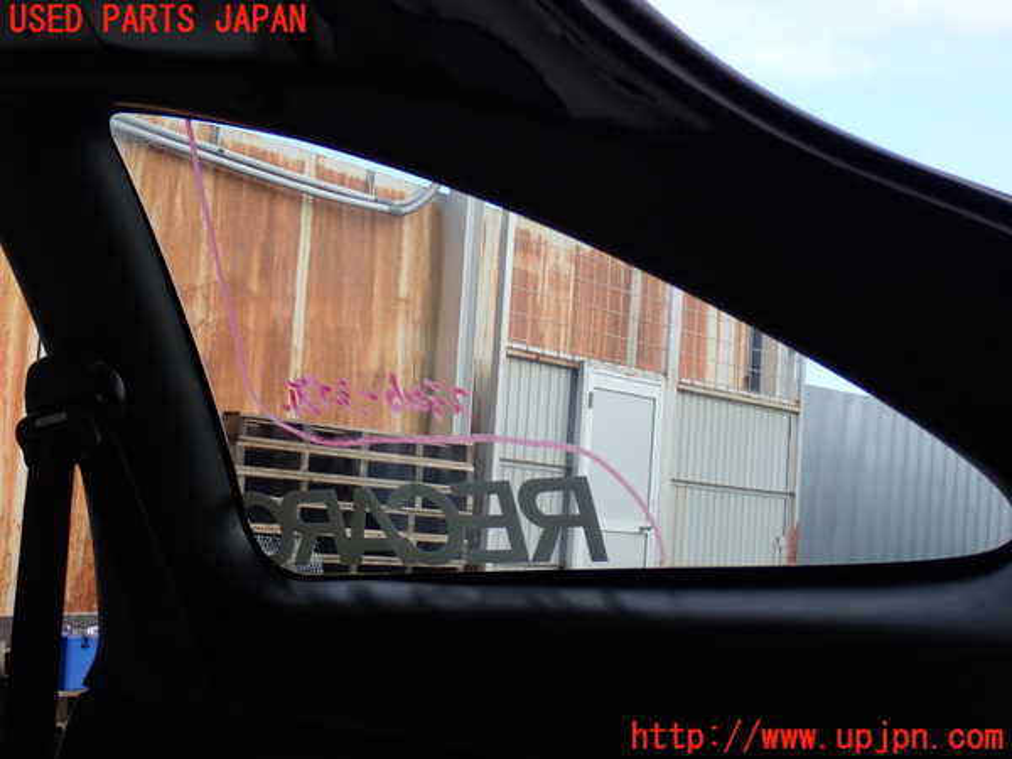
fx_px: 1579
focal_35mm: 54
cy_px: 380
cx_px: 506
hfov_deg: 35.5
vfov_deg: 27.0
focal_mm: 9.65
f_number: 4.5
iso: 100
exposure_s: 1/160
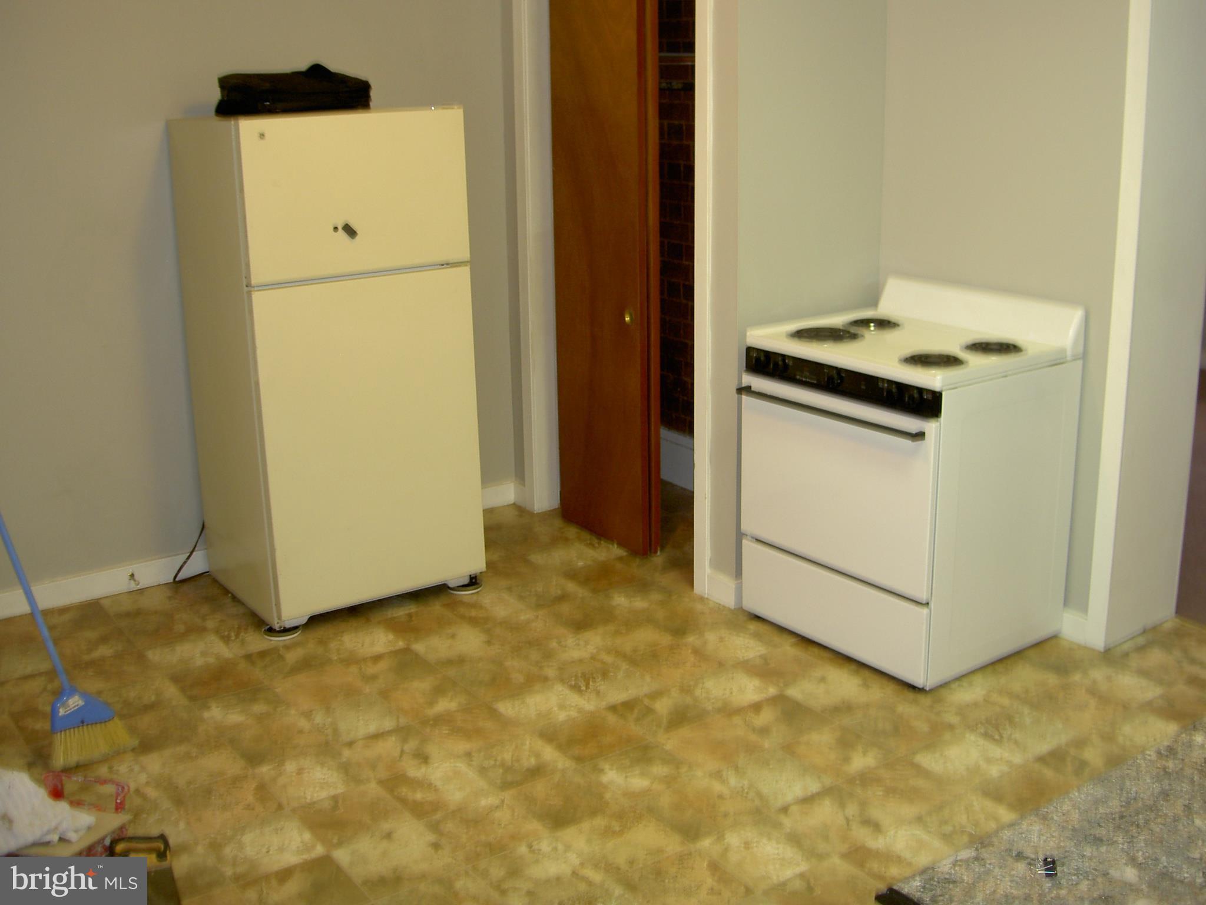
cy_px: 452
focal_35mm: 39
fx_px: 1359
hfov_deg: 47.9
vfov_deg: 36.8
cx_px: 603
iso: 100
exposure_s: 1/8
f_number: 2.8
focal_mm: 8
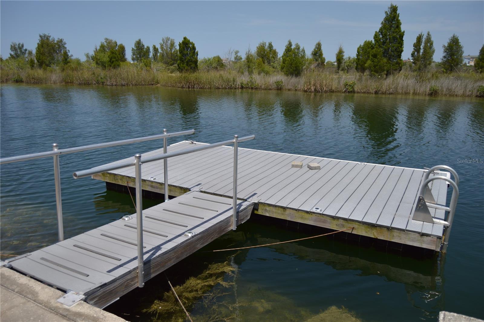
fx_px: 363
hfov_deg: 67.4
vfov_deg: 47.8
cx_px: 242
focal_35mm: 27
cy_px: 161
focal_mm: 18
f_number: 3.5
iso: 100
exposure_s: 1/1600
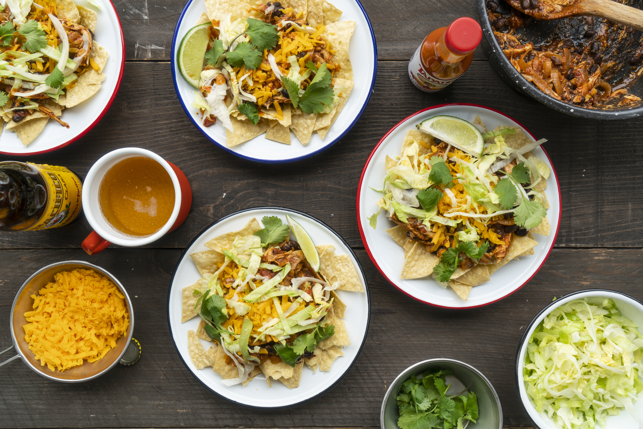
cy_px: 214
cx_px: 322
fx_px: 643
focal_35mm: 36
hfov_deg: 53.1
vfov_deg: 36.9
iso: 100
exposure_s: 1/160
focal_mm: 36
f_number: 6.3
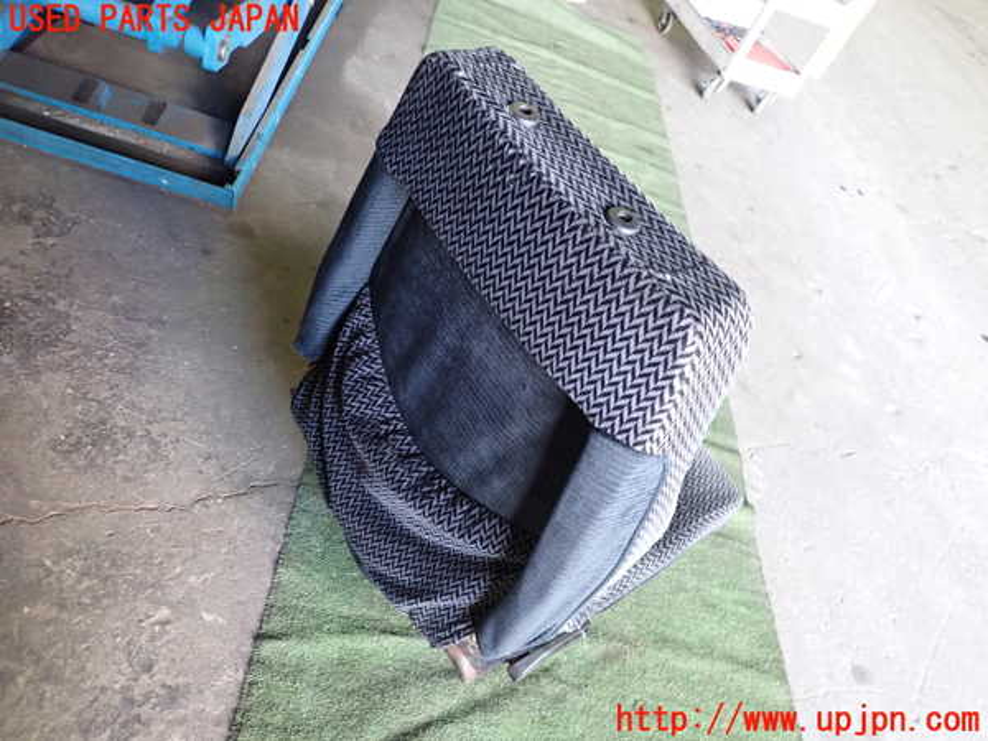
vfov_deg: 54.9
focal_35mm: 25
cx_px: 494
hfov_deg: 69.4
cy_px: 370
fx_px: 714
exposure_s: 1/30
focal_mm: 4.5
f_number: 2
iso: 320
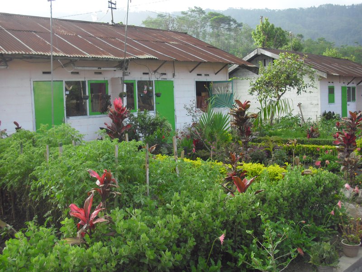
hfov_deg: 49.0
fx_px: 397
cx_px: 181
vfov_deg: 37.7
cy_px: 136
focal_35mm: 38
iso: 100
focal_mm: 6.2
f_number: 2.8
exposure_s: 1/200
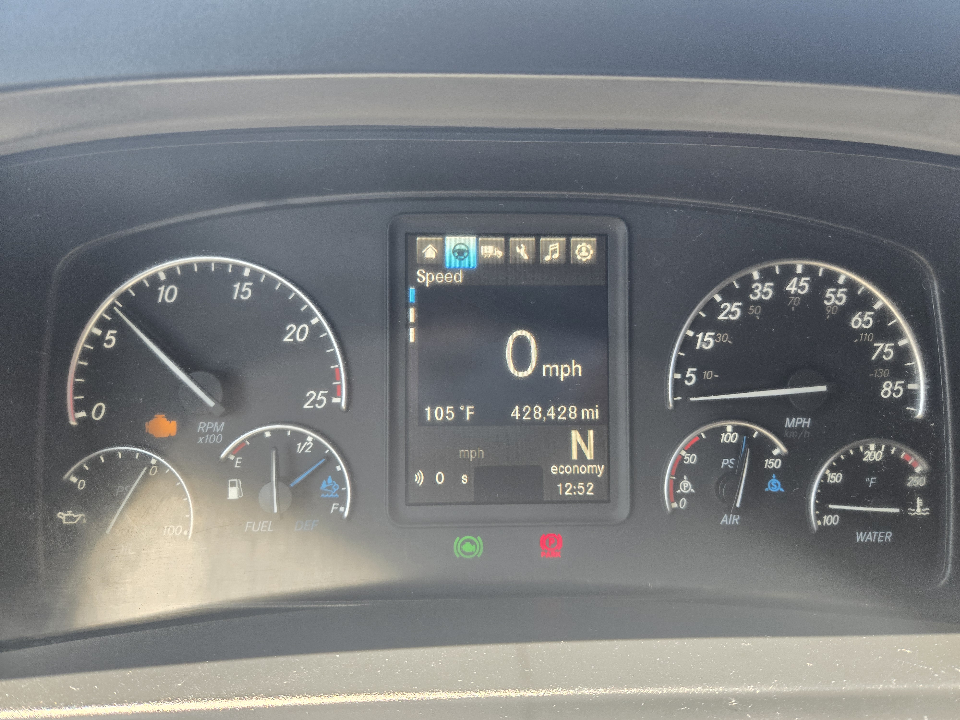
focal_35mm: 23
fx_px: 638
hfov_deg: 73.9
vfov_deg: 58.9
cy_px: 360
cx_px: 480
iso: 100
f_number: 1.8
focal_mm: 5.4
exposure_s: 1/180
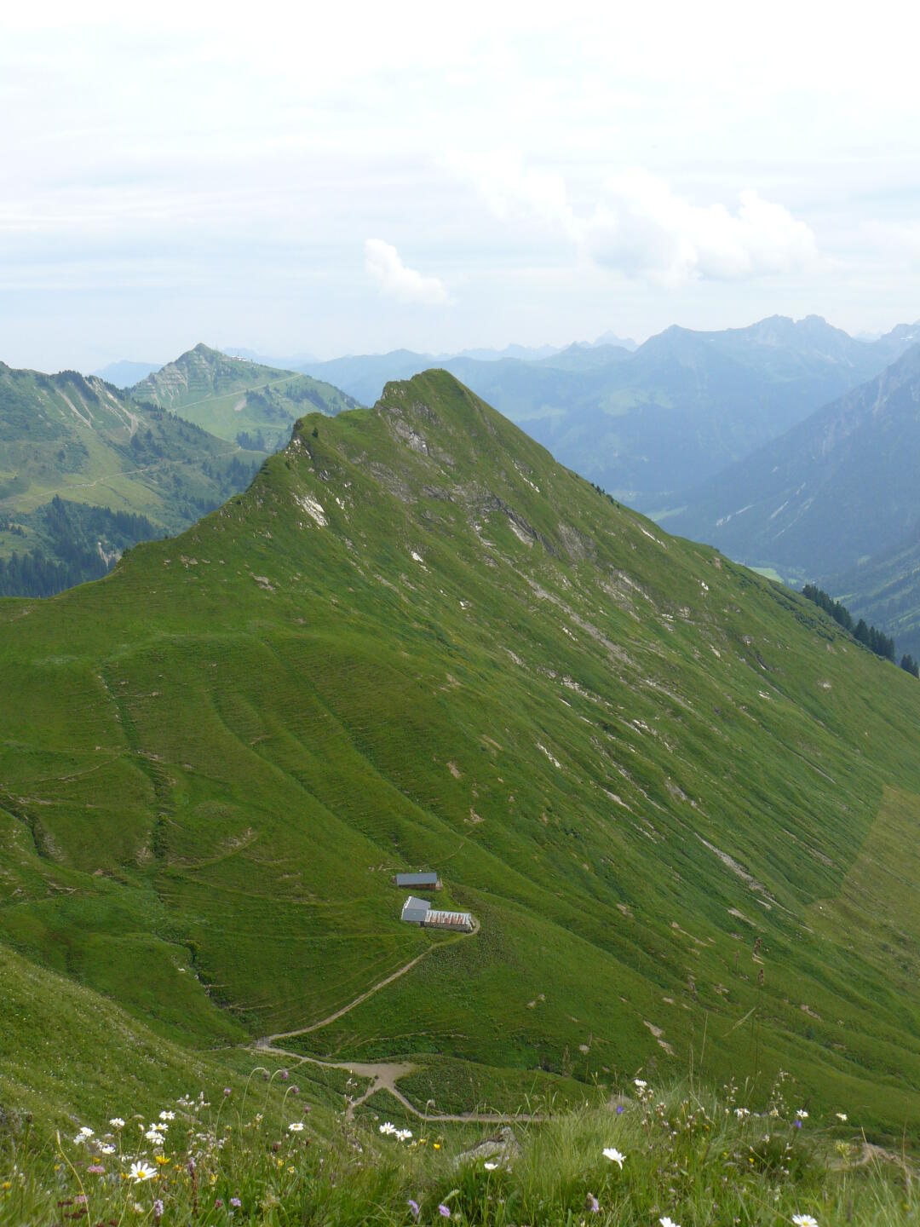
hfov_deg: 39.7
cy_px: 614
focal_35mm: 36
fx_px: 1276
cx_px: 460
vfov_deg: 51.4
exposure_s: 1/250
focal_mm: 6
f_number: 5.6
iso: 100
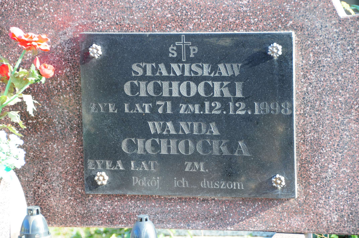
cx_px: 180
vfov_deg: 8.2
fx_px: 1673
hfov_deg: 12.2
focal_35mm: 168
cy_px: 119
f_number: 7.1
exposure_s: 1/100
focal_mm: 112
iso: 320
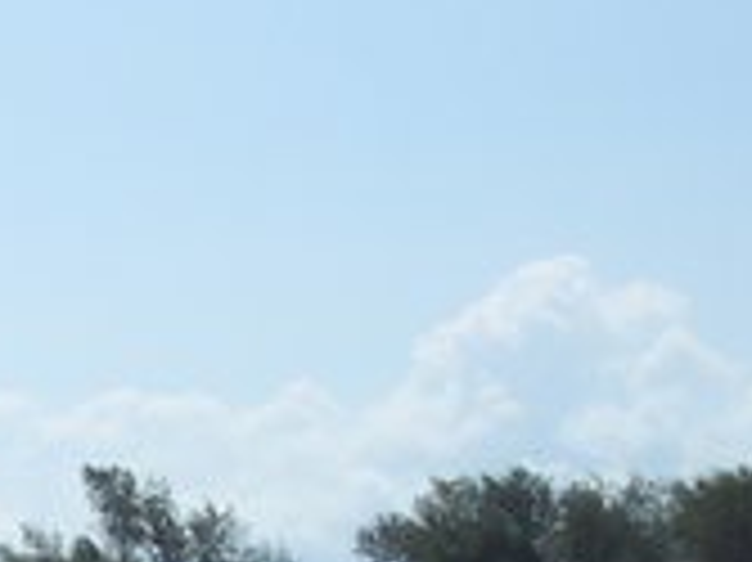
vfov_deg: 8.0
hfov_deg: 10.7
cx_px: -167
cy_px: 746
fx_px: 3951
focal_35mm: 182
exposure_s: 1/500
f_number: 8
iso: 100
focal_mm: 6.2
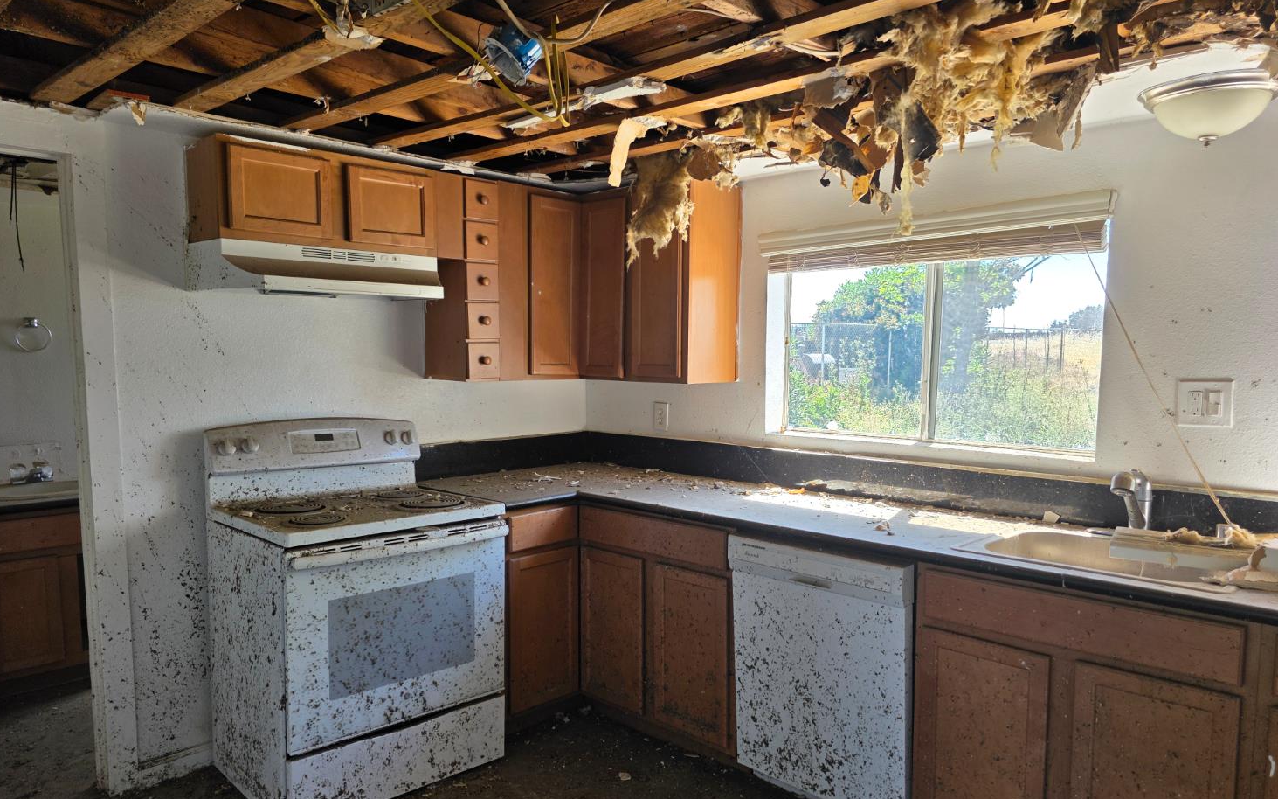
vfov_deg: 49.2
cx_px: 633
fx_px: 871
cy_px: 427
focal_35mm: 25
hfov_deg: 72.6
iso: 64
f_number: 1.7
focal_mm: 6.3
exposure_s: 1/180
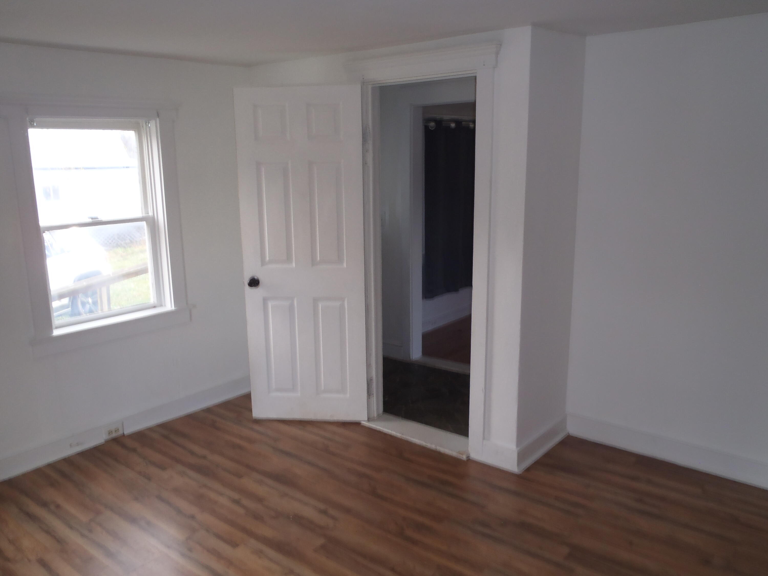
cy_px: 288
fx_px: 621
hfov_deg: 63.4
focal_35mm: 28
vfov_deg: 49.7
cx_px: 384
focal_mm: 5
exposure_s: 1/30
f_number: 3.5
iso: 100
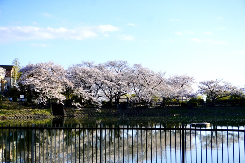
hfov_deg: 35.9
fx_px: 378
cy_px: 82
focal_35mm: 56
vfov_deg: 24.4
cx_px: 122
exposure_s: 1/3200
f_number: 5.6
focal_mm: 37
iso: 800
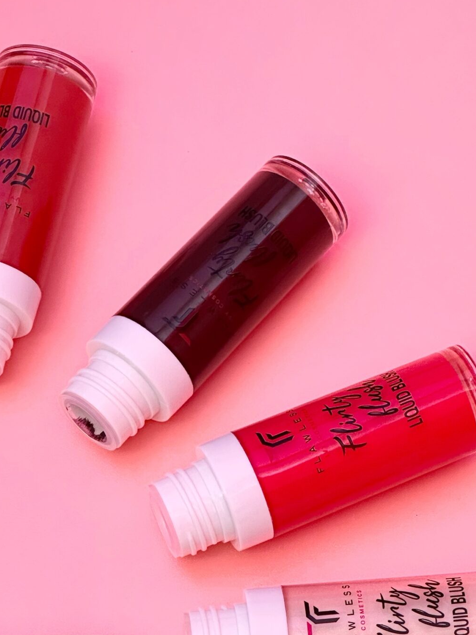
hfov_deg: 10.1
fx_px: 2695
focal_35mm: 147
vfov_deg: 13.3
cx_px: 237
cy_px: 578
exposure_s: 1/100
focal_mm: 9
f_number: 2.8
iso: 200
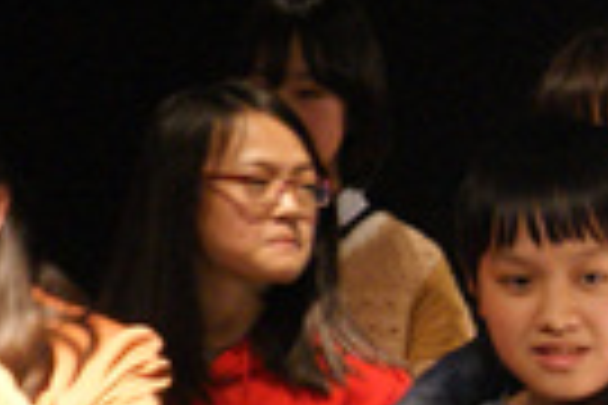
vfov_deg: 2.8
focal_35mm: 488
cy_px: 40
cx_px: -513
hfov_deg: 4.2
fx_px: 8240
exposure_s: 1/13
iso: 800
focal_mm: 55
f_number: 5.6
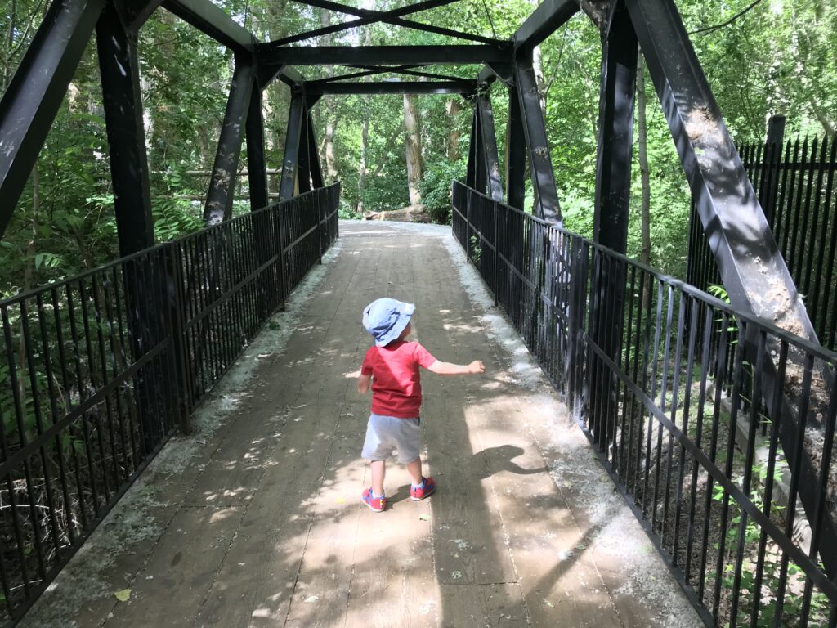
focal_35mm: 28
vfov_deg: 49.7
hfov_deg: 63.4
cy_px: 314
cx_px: 418
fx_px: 677
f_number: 1.8
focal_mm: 3.99
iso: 20
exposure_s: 1/60
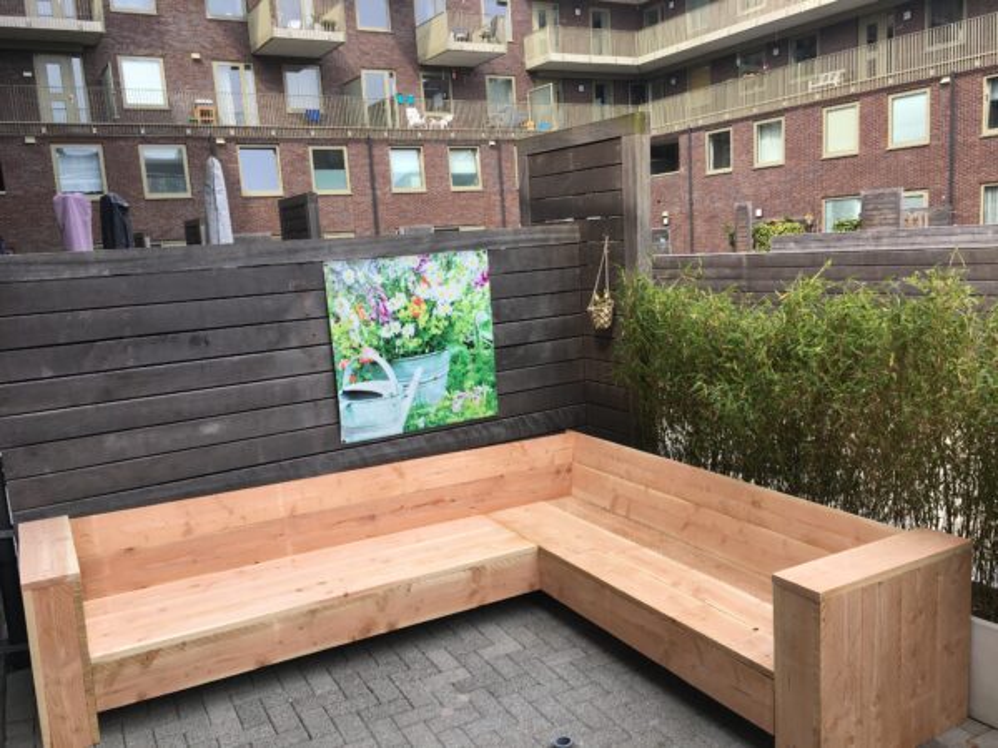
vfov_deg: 48.2
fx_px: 836
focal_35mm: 29
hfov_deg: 61.7
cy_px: 374
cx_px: 499
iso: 25
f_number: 2.2
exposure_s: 1/549
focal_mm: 4.15
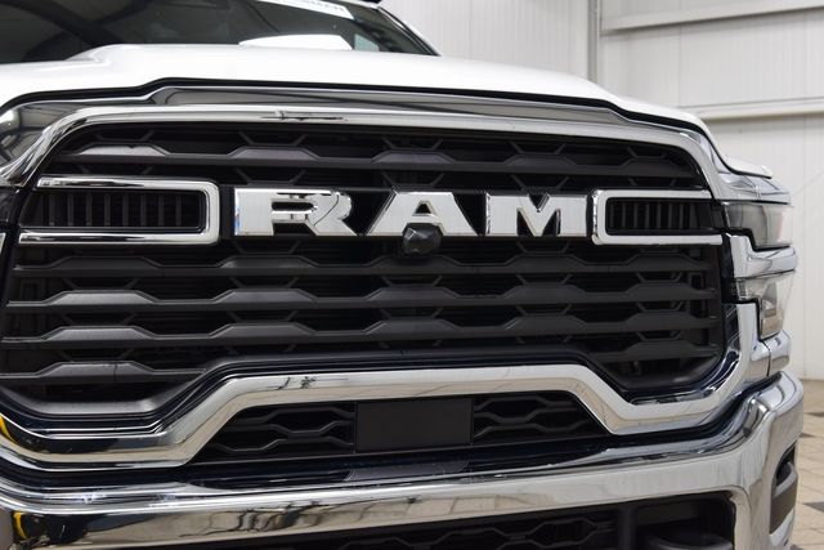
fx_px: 1168
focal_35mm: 51
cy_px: 275
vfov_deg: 26.5
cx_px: 412
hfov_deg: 38.9
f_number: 6.3
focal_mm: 34
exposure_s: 1/15
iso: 560
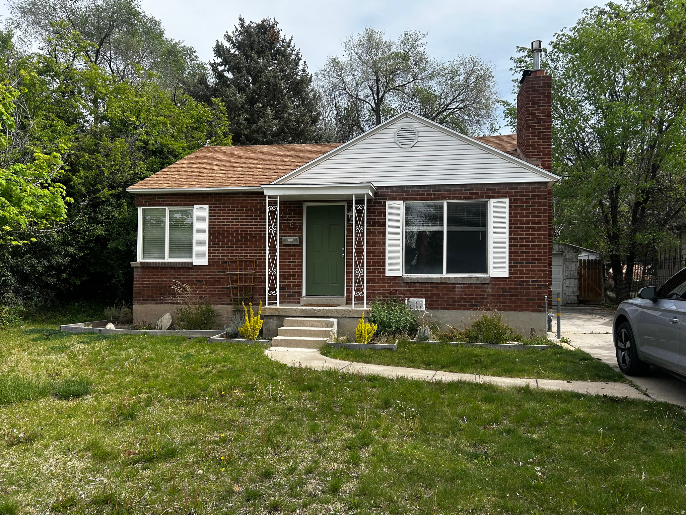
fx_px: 515
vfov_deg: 53.1
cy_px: 258
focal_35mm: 26
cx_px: 343
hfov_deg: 67.3
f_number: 1.5
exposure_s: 1/2208
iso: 50
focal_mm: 5.7
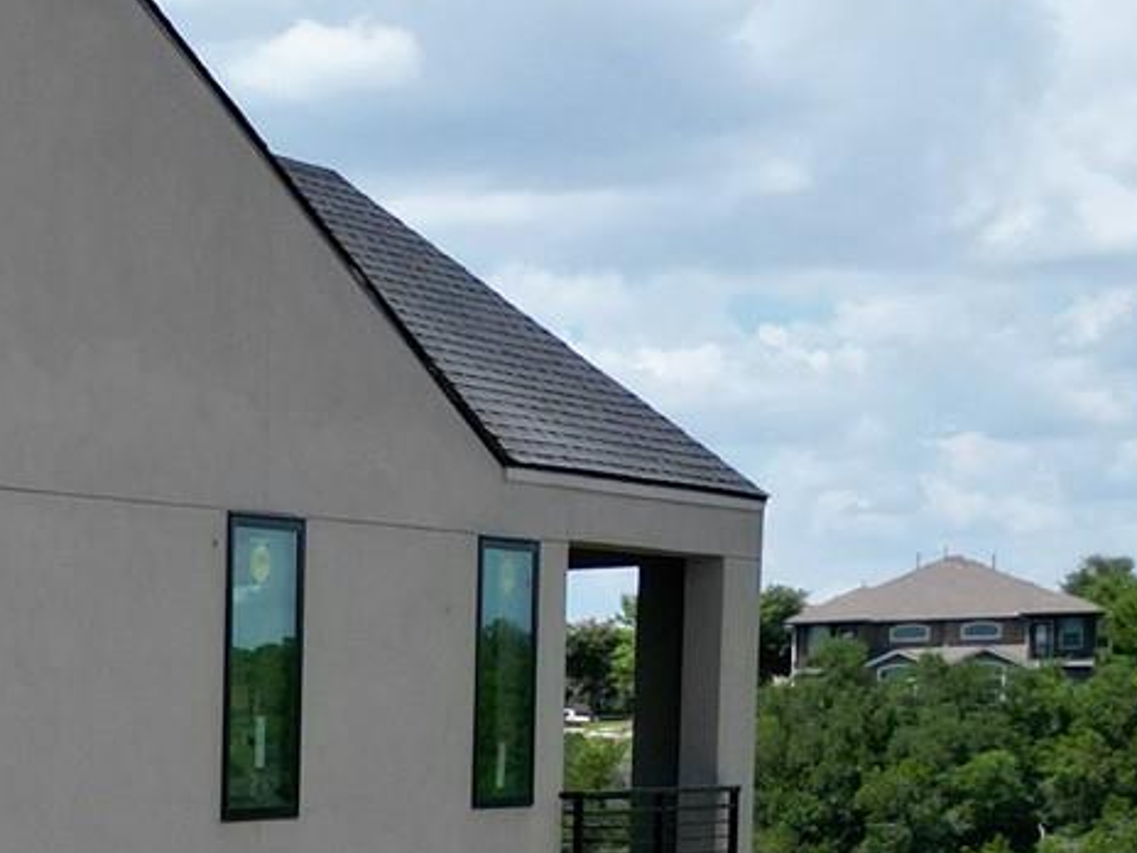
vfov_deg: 13.5
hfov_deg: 15.7
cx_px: -946
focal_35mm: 106
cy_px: 1098
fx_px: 3482
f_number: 1.7
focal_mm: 6.72
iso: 150
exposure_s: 1/4000
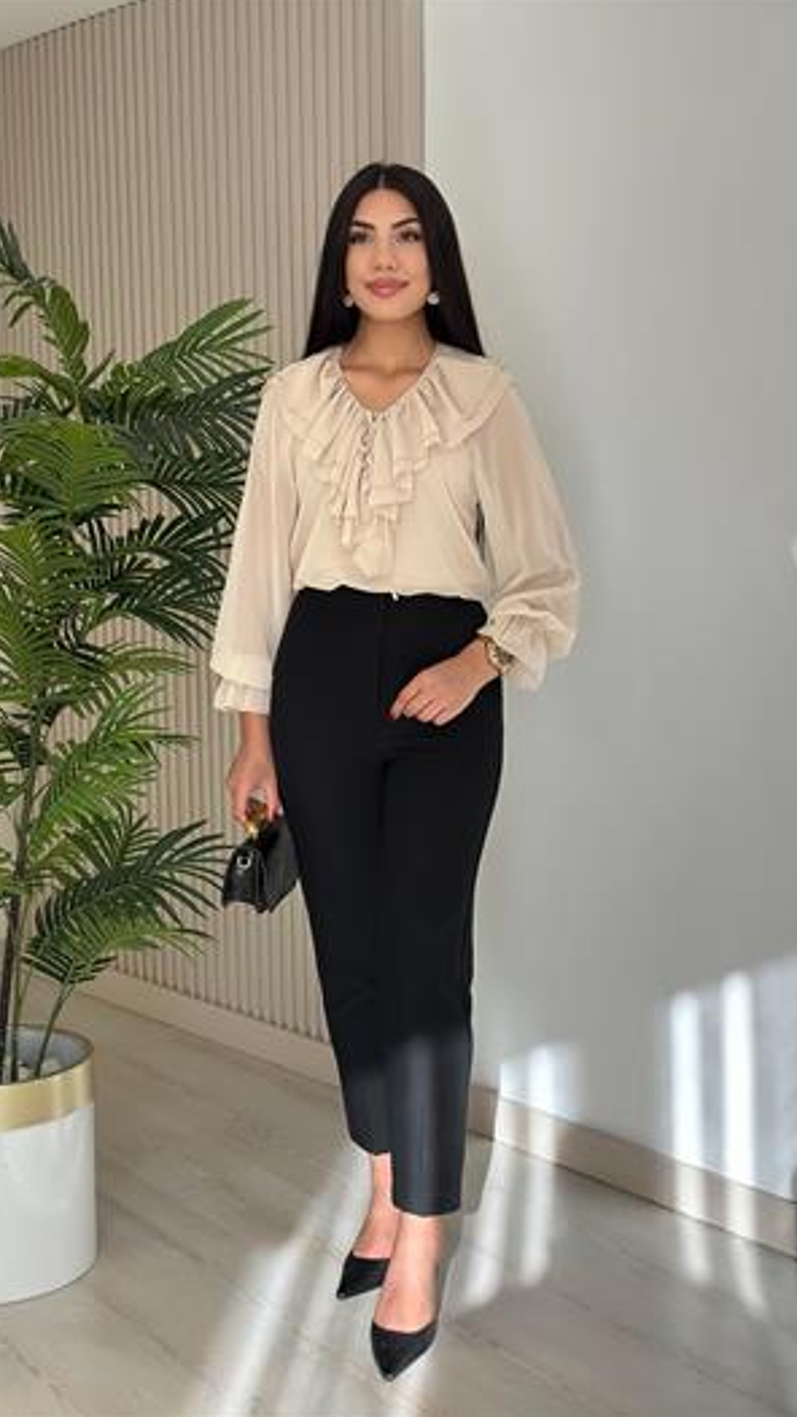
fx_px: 1991
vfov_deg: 39.2
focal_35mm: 53
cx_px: 396
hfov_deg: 22.6
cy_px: 704
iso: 80
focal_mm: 6.86
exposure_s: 1/546
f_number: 1.78
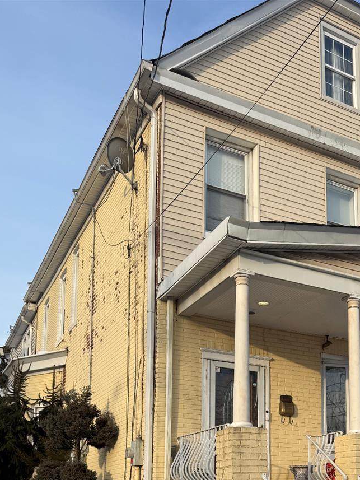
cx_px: 282
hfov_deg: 33.5
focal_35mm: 42
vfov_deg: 41.7
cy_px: 419
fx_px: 582
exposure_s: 1/2232
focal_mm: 6.76
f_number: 1.78
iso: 80
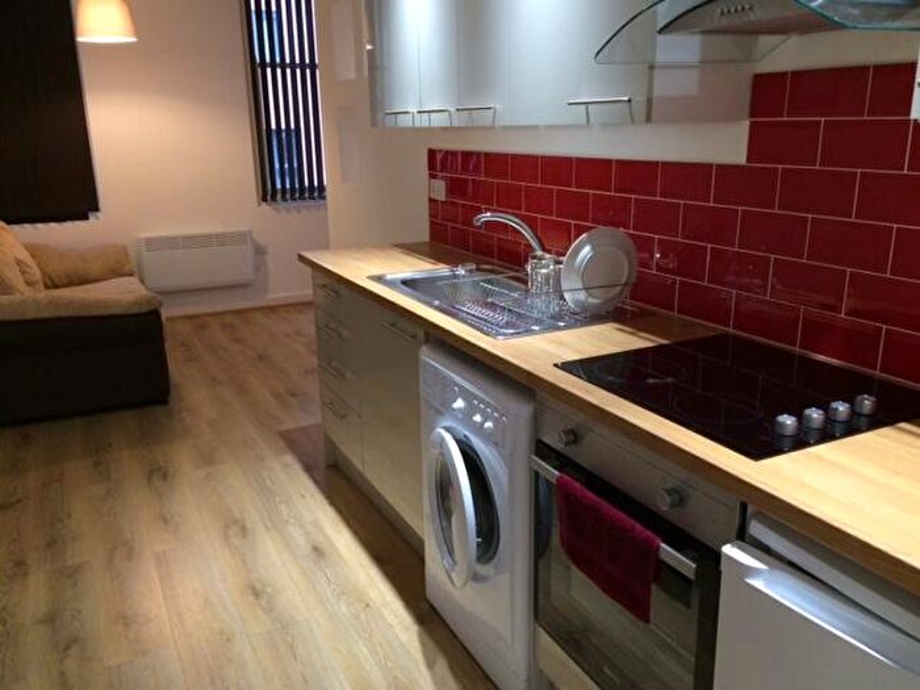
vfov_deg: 48.2
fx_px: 771
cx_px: 460
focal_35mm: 29
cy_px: 345
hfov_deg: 61.7
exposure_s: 1/30
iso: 200
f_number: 2.2
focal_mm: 4.15
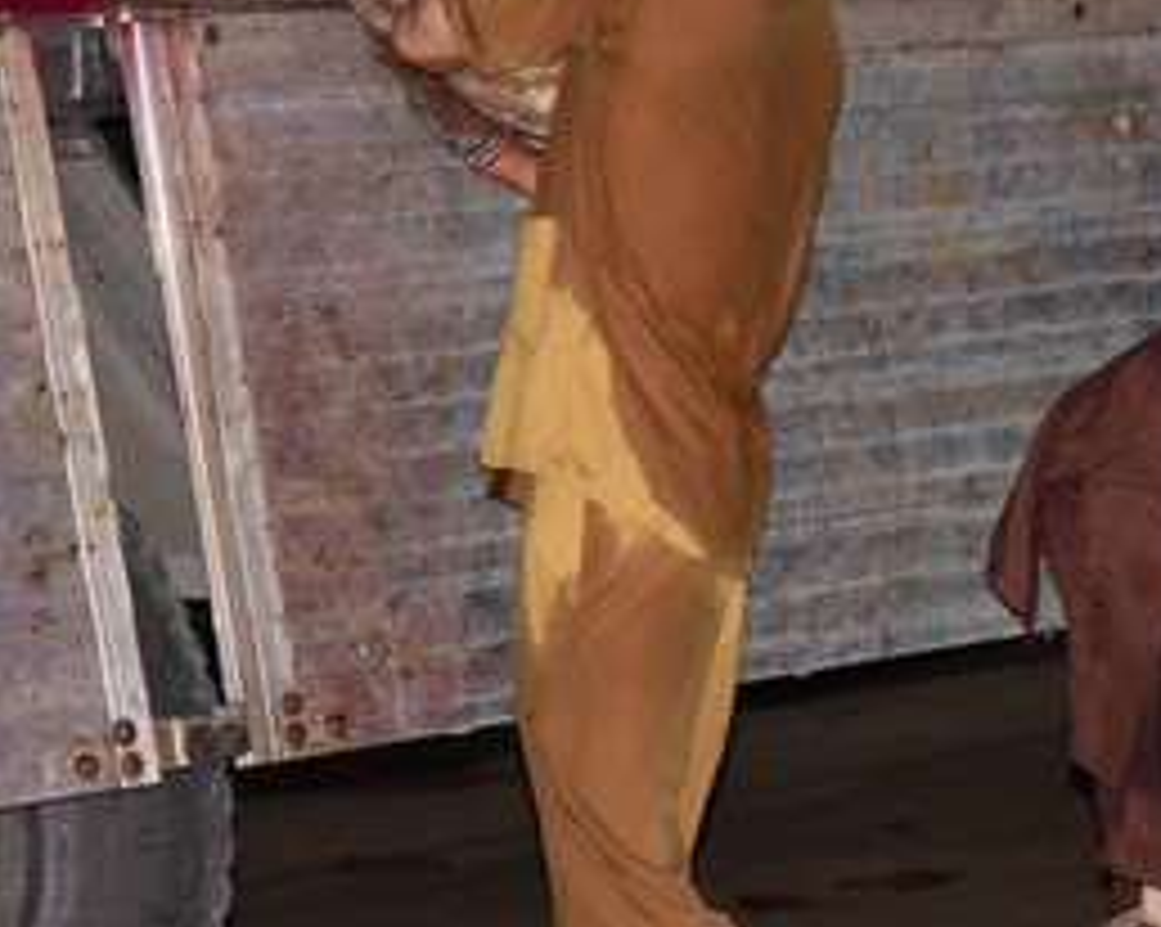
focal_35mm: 201
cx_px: 1458
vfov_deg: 7.7
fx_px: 6901
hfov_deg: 9.5
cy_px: 612
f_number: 5.6
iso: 2000
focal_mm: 85
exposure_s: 1/160
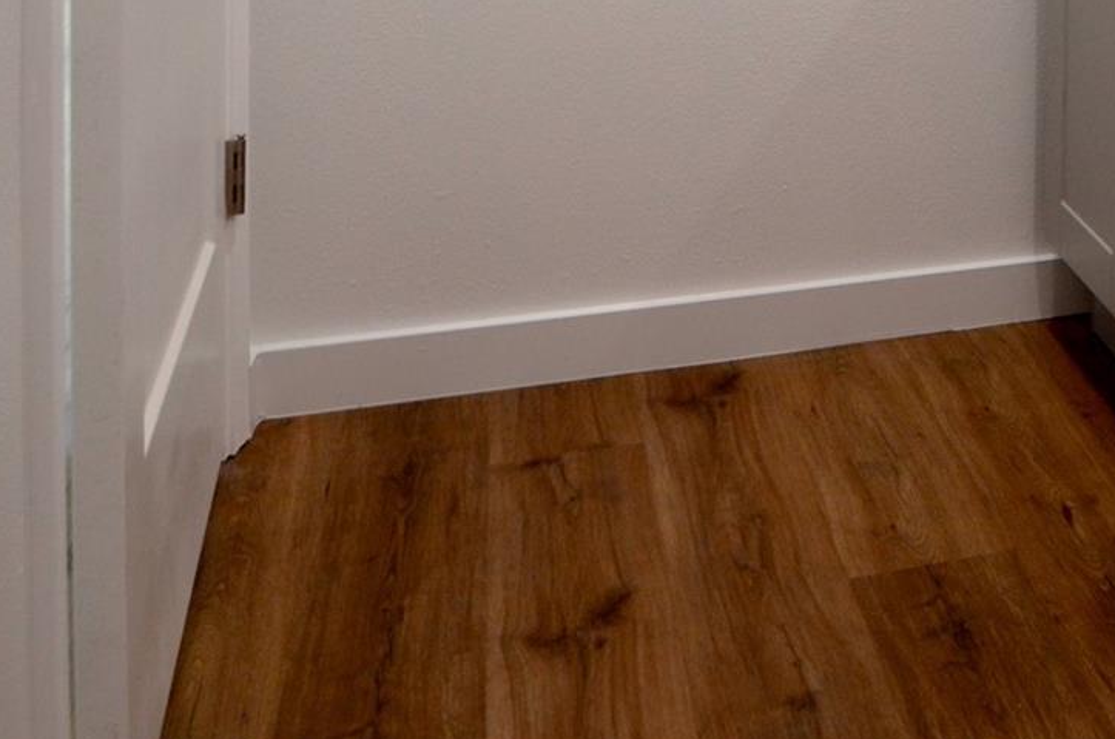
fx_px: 1576
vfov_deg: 22.7
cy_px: -292
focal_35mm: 51
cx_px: 1194
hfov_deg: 34.3
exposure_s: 1/60
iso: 400
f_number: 4
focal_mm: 12
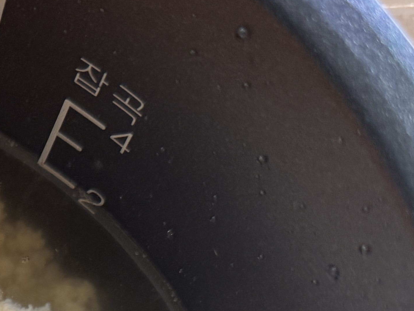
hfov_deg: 17.9
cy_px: 507
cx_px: -237
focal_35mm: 96
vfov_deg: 14.1
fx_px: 1148
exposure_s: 1/60
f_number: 1.78
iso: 200
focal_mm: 6.76
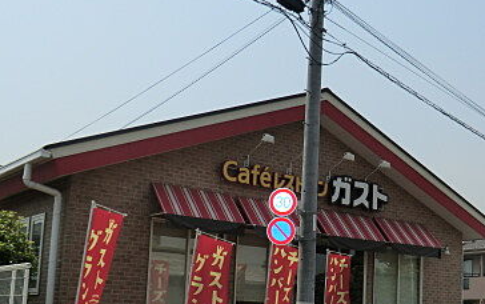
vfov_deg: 23.9
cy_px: 207
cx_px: 382
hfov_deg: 36.3
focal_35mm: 54
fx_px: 714
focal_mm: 5.2
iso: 80
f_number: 7.9
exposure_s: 1/250
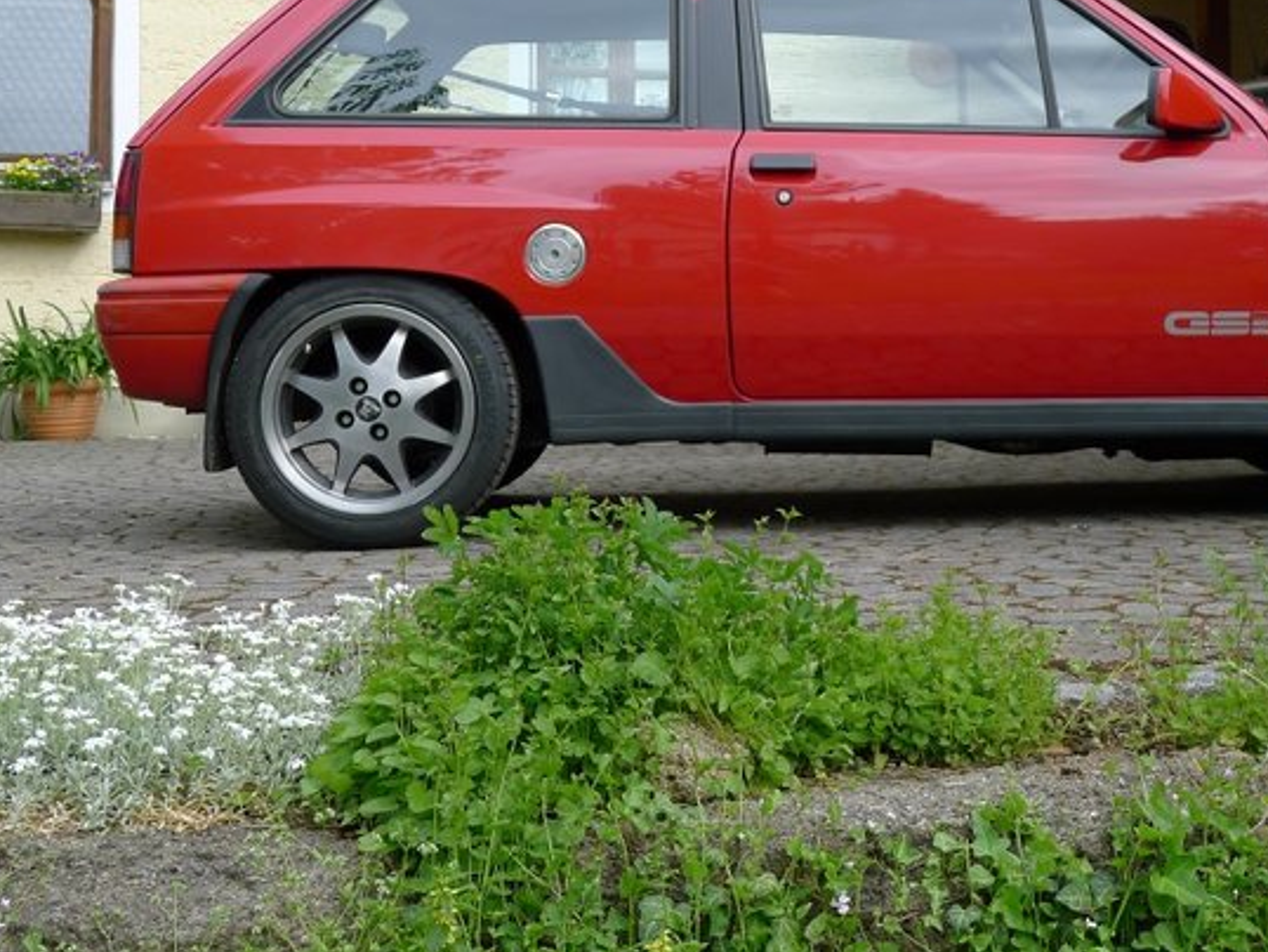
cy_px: 254
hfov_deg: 34.3
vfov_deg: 26.3
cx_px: 924
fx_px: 2016
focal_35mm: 55
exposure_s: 1/320
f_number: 2.8
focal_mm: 7.9
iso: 80
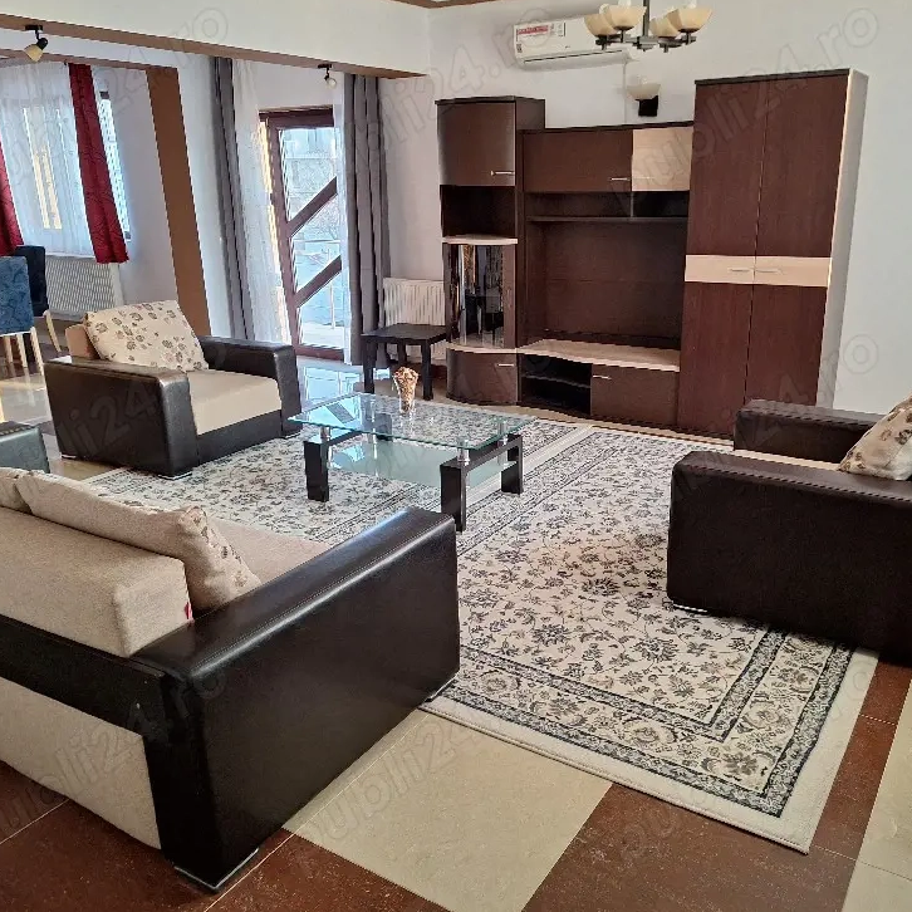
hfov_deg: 57.2
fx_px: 835
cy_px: 445
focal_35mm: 28
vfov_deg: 57.3
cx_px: 501
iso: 160
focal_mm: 5.54
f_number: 1.8
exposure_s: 1/50
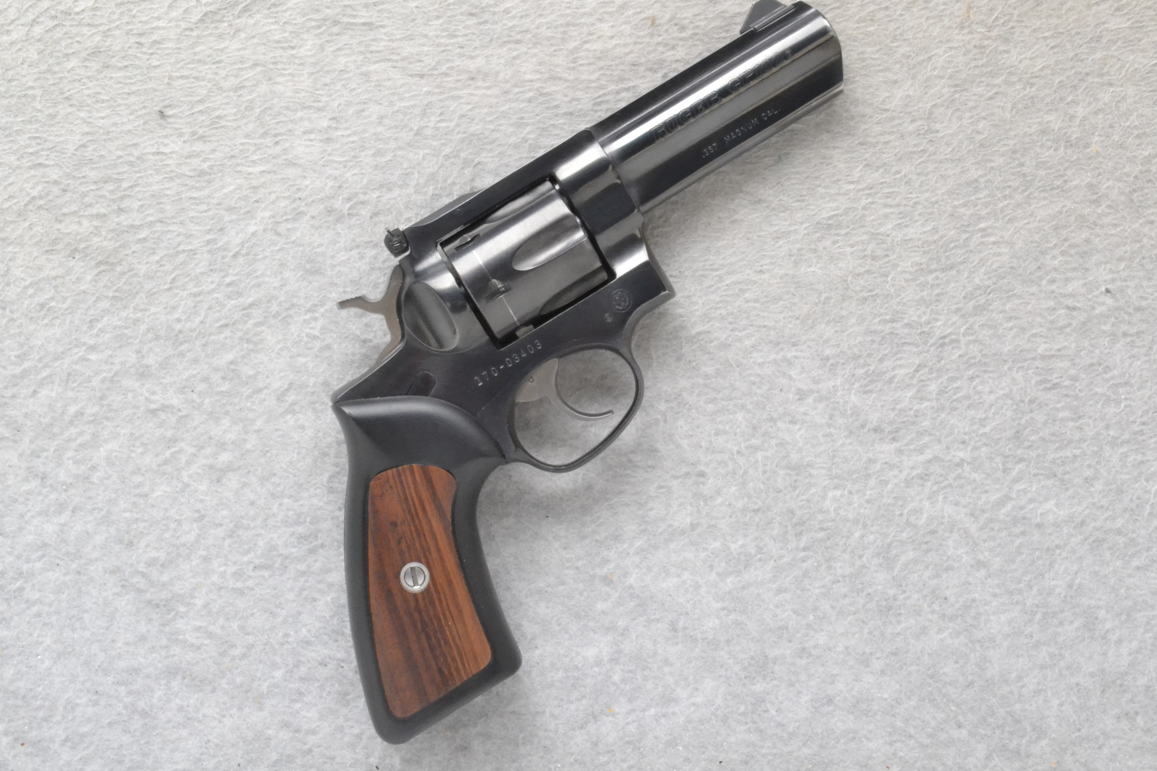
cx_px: 544
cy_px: 356
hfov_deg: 34.7
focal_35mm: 58
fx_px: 1849
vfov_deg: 23.6
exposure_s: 1/60
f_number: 20
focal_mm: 35
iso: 3200
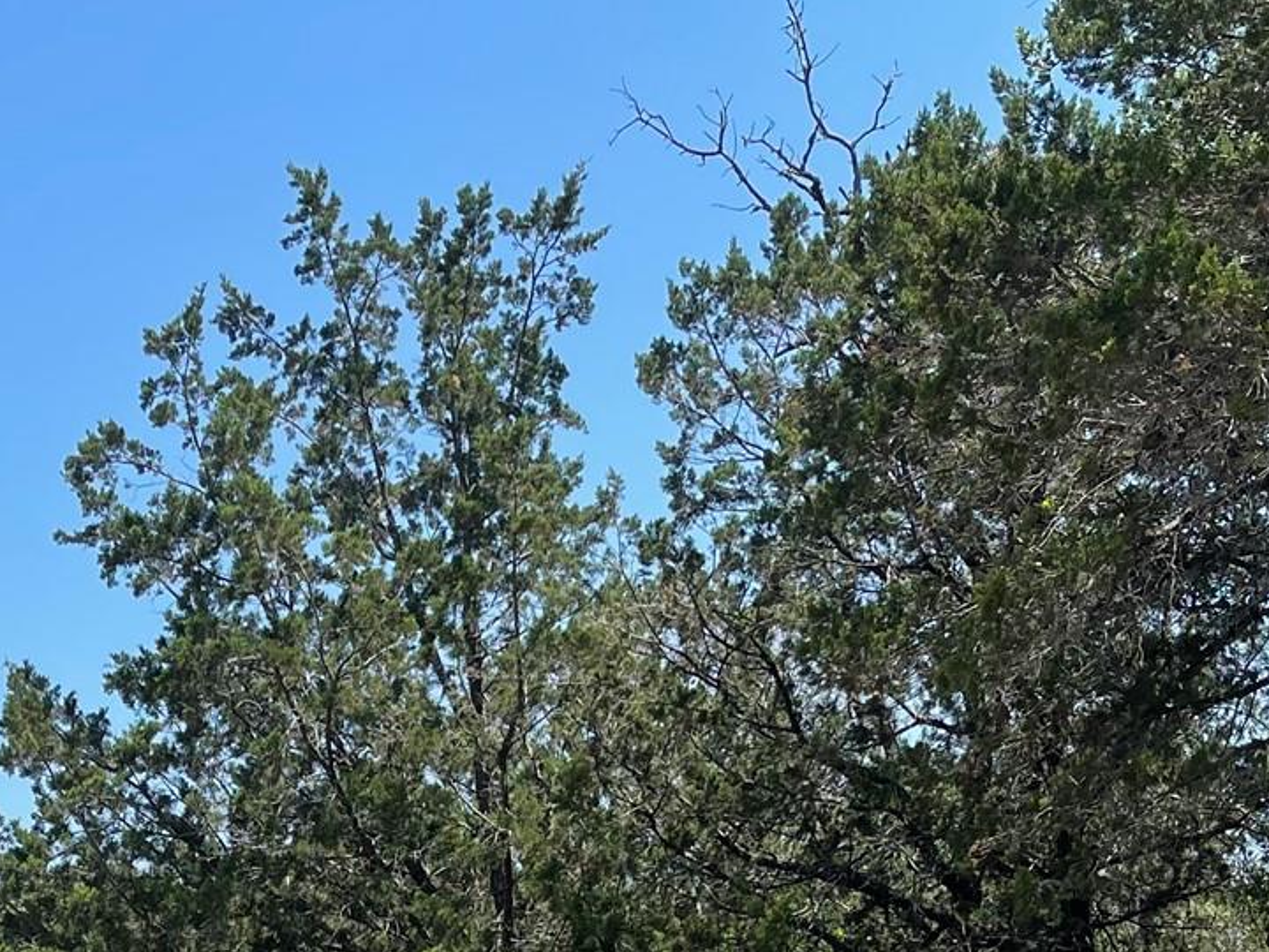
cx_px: 381
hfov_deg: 26.1
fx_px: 2713
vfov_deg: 18.3
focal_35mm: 74
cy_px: 1296
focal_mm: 5.1
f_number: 1.6
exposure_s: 1/1883
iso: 32
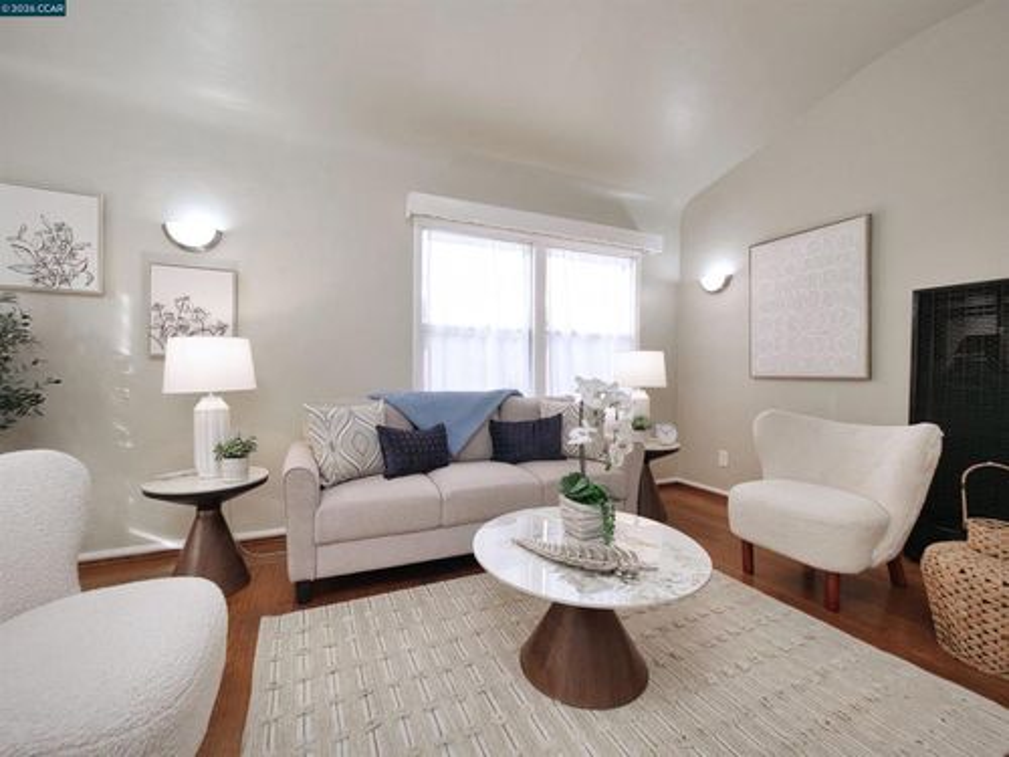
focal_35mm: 14
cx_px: 504
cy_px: 378
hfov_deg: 102.1
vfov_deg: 85.7
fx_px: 408
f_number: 3.5
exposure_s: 1/160
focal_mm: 7
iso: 800
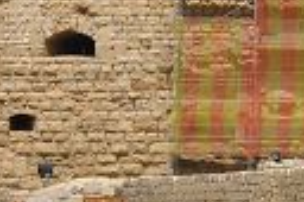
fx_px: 6089
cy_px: 100
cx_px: 603
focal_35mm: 722
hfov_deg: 2.8
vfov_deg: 1.9
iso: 200
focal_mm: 70
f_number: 11
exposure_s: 1/320
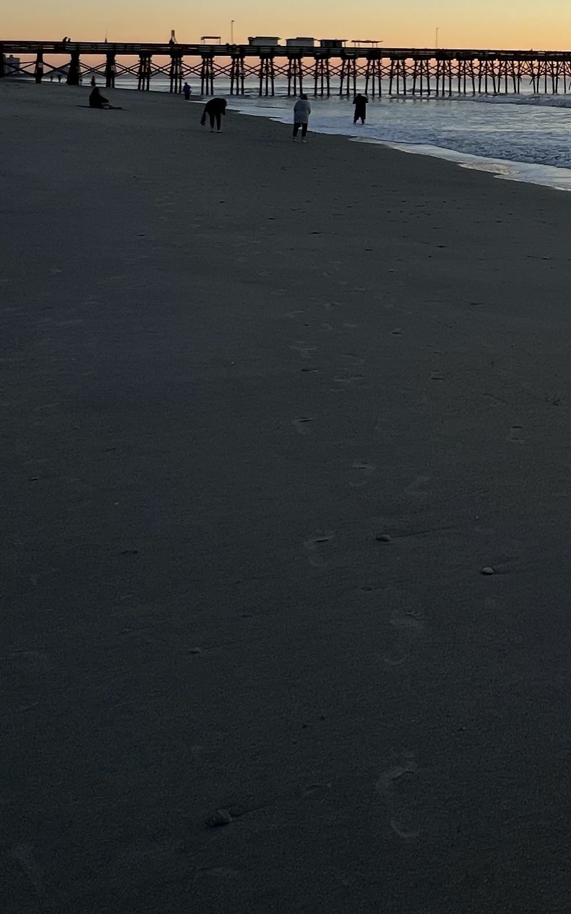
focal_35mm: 35
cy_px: 77
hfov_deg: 29.5
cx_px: 733
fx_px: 871
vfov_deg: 48.9
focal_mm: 1.57
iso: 32
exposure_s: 1/536
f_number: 1.8
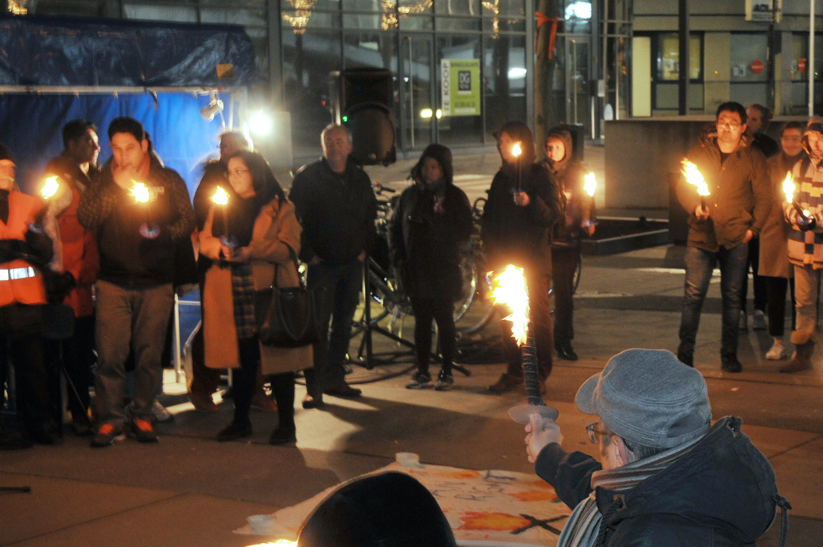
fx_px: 1962
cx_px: 619
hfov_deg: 23.4
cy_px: 352
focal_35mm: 86
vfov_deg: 15.8
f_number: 5
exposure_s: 1/3
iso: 320
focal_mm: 31
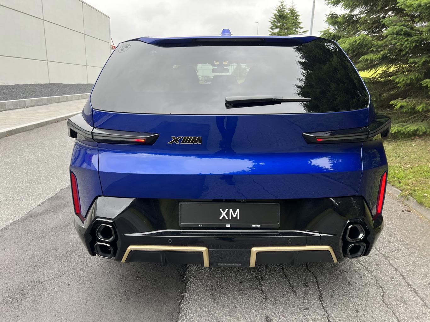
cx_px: 215
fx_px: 323
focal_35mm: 26
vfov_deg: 53.1
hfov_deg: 67.3
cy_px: 161
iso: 50
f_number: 1.5
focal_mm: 5.7
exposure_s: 1/297
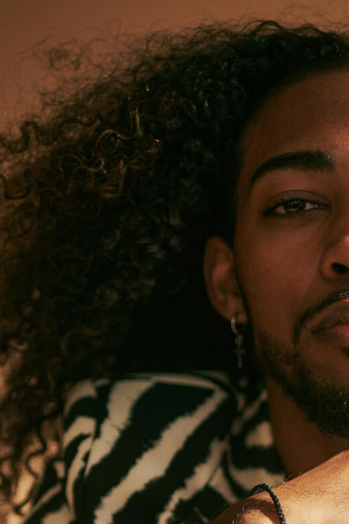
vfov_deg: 20.8
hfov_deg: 14.3
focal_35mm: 95
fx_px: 1381
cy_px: 523
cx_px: 309
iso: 200
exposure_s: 1/1000
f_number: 2
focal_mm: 35
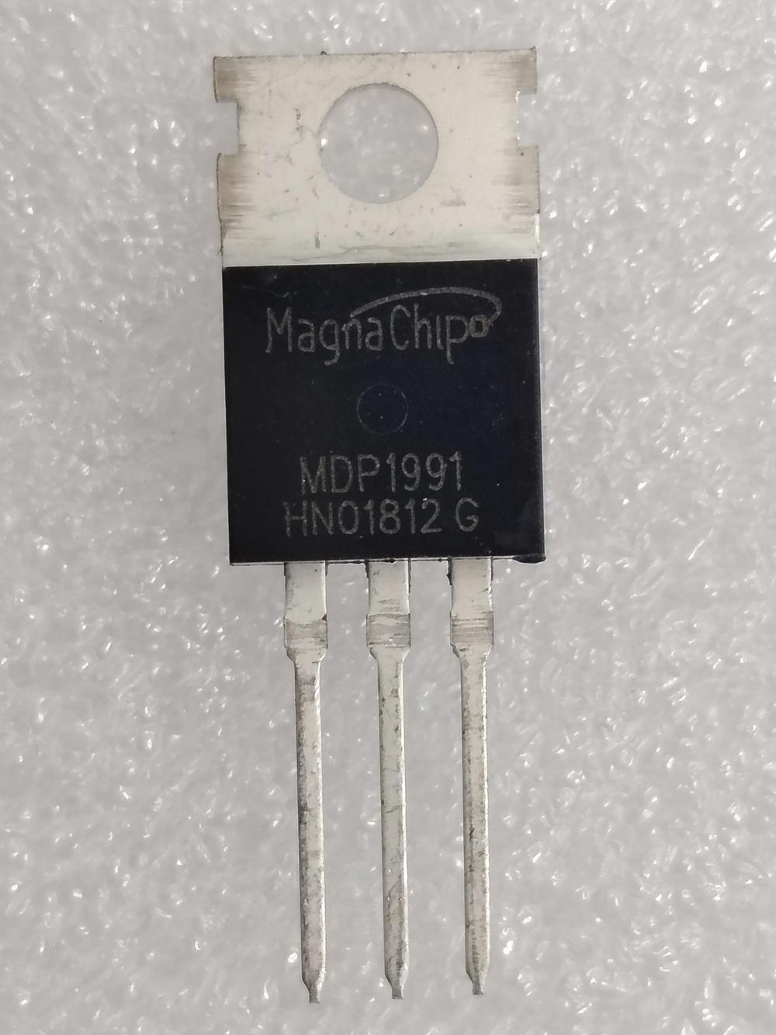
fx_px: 3138
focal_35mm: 105
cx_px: 388
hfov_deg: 14.1
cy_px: 518
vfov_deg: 18.7
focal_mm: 5.25
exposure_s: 1/33.3
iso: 784
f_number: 1.75
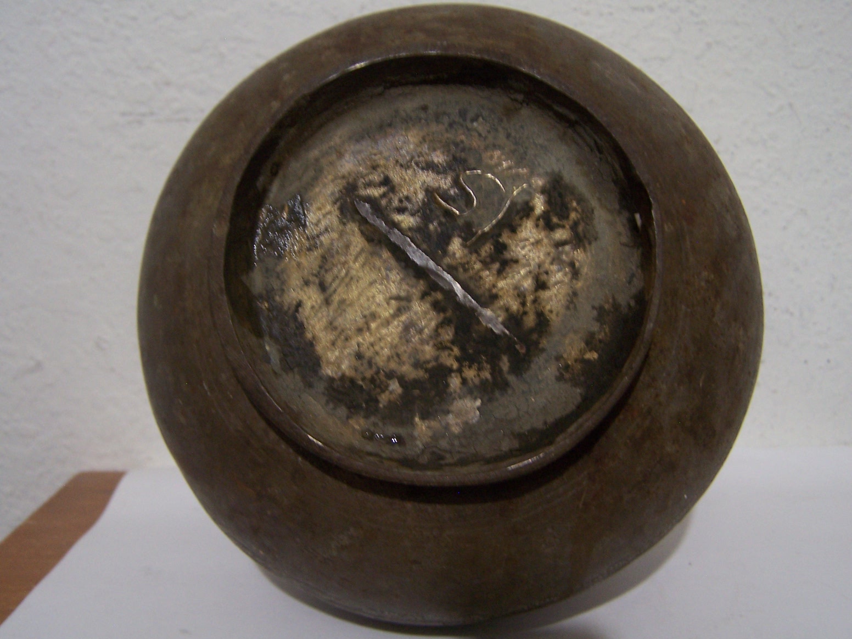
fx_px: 935
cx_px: 426
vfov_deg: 37.7
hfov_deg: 49.0
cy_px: 320
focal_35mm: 38
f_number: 2.8
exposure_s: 1/8
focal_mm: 6.3
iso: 140
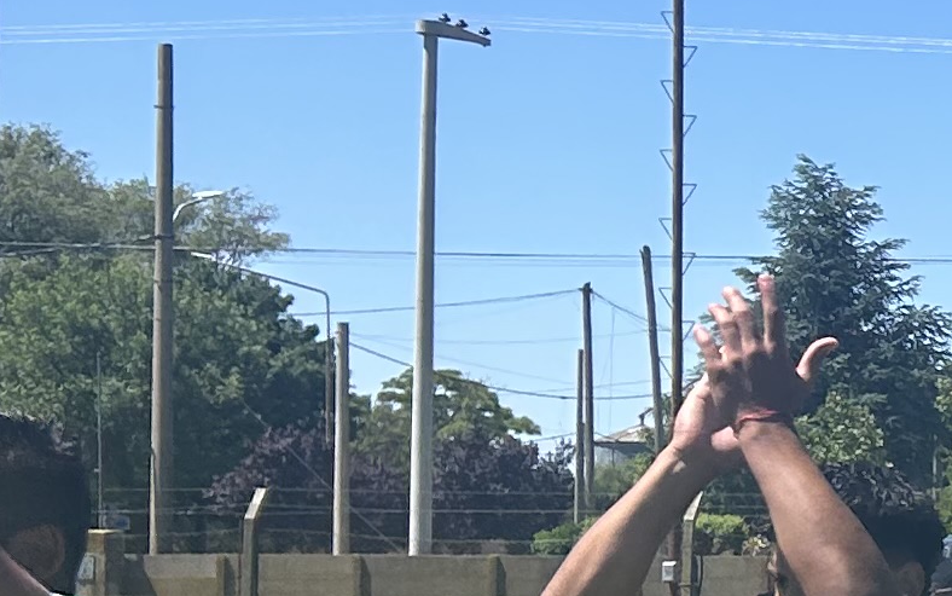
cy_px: 504
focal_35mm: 141
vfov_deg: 9.3
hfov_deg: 12.7
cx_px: 2008
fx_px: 3659
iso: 50
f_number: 1.5
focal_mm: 5.7
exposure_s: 1/3356
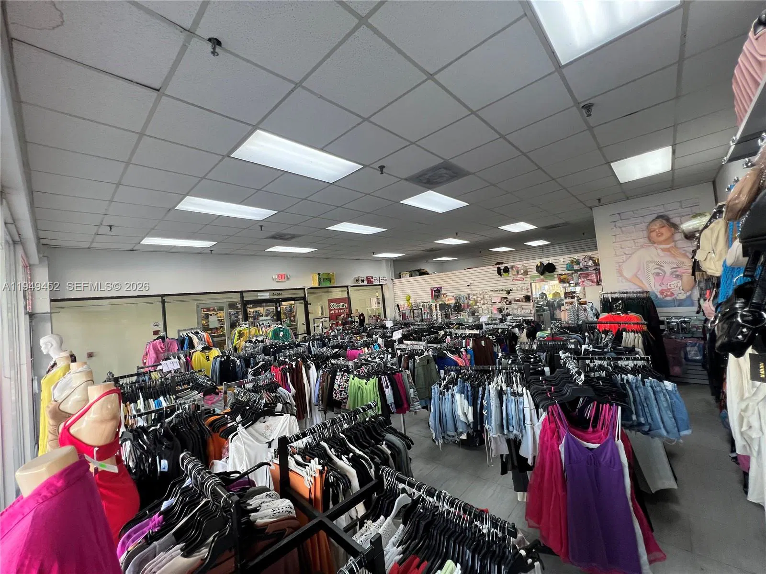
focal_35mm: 13
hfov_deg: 106.2
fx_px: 288
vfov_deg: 89.9
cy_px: 287
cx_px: 383
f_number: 1.8
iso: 100
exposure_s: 1/120
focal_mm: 1.57
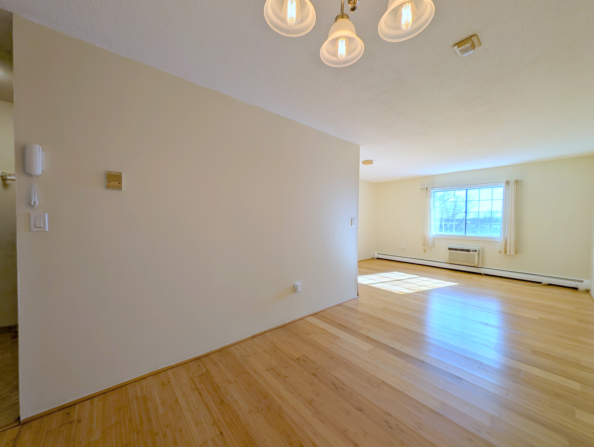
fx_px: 206
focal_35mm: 12
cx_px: 297
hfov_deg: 110.5
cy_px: 224
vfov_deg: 94.6
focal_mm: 2.23
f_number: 1.95
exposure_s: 1/501
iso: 41
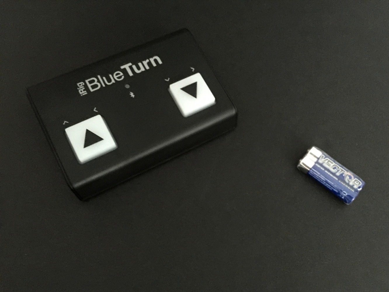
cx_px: 194
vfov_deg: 48.2
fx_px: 326
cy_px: 146
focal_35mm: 29
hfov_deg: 61.7
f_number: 2.2
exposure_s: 1/4
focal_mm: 4.15
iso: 400
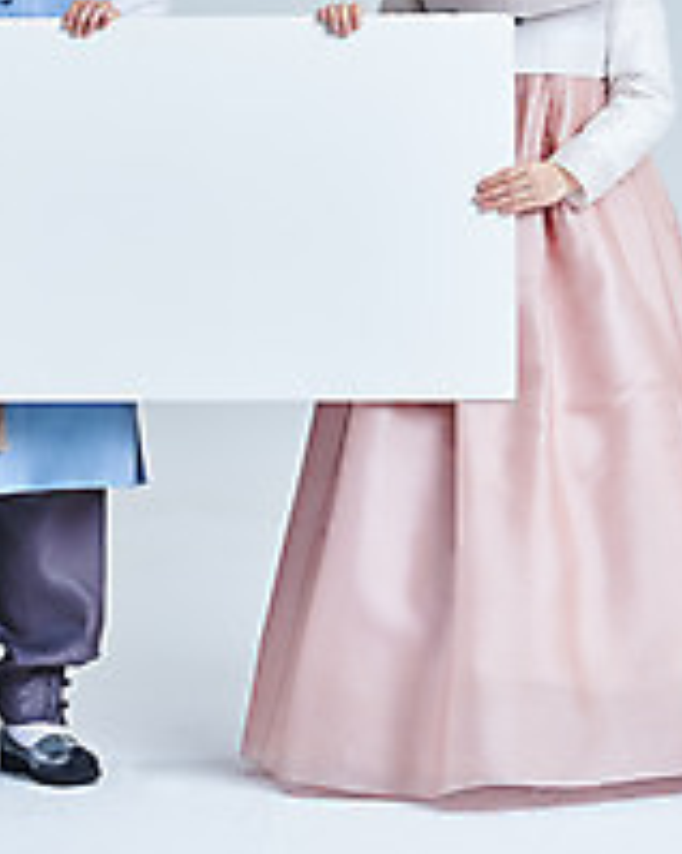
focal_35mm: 132
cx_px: 281
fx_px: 3333
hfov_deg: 11.7
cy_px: 99
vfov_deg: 14.5
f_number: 14
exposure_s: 1/125
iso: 100
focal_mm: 70
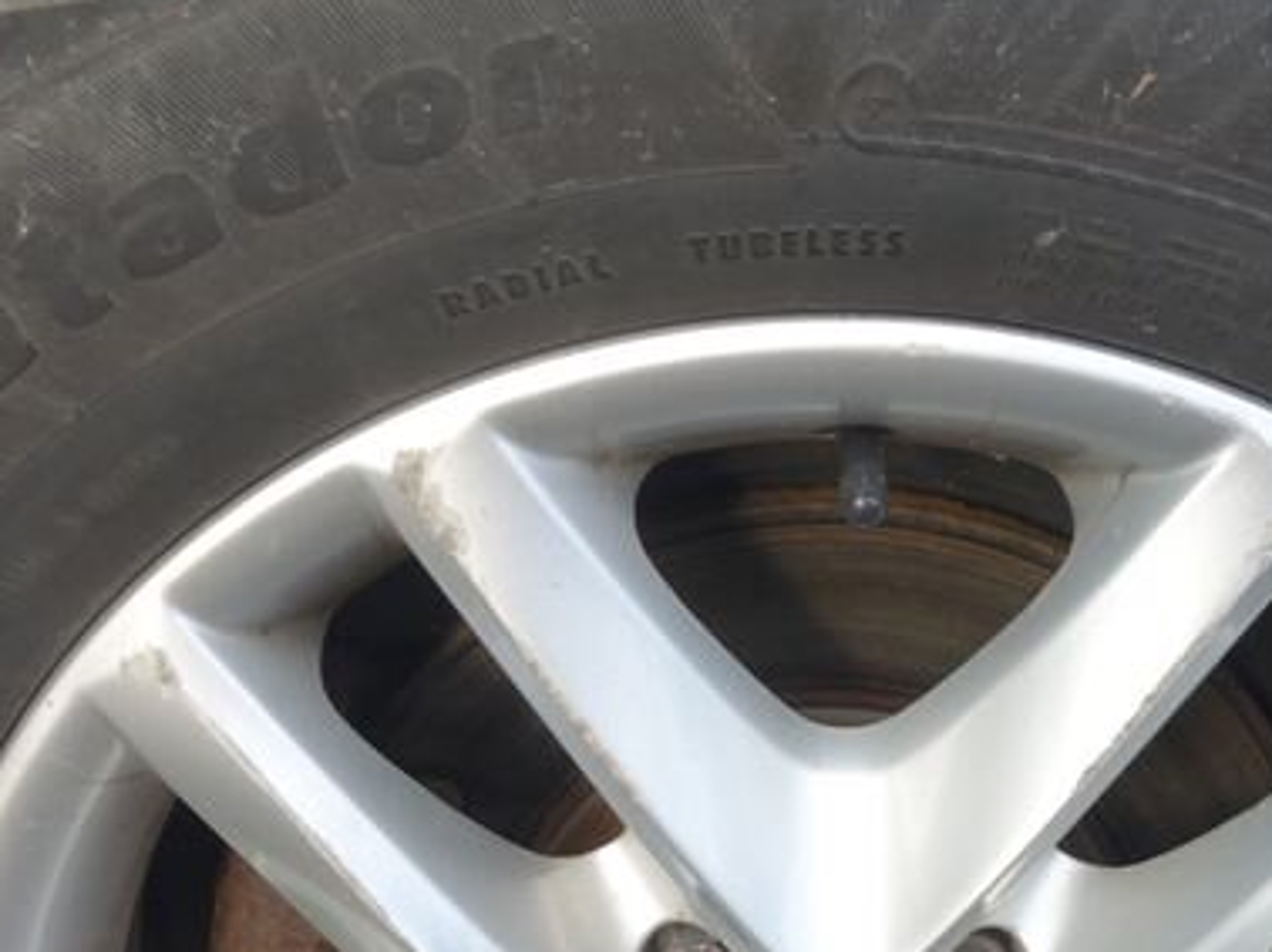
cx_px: 835
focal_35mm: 73
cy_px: 1112
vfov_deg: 19.1
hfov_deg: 26.6
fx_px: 2681
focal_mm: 10.4
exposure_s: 1/100
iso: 125
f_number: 4
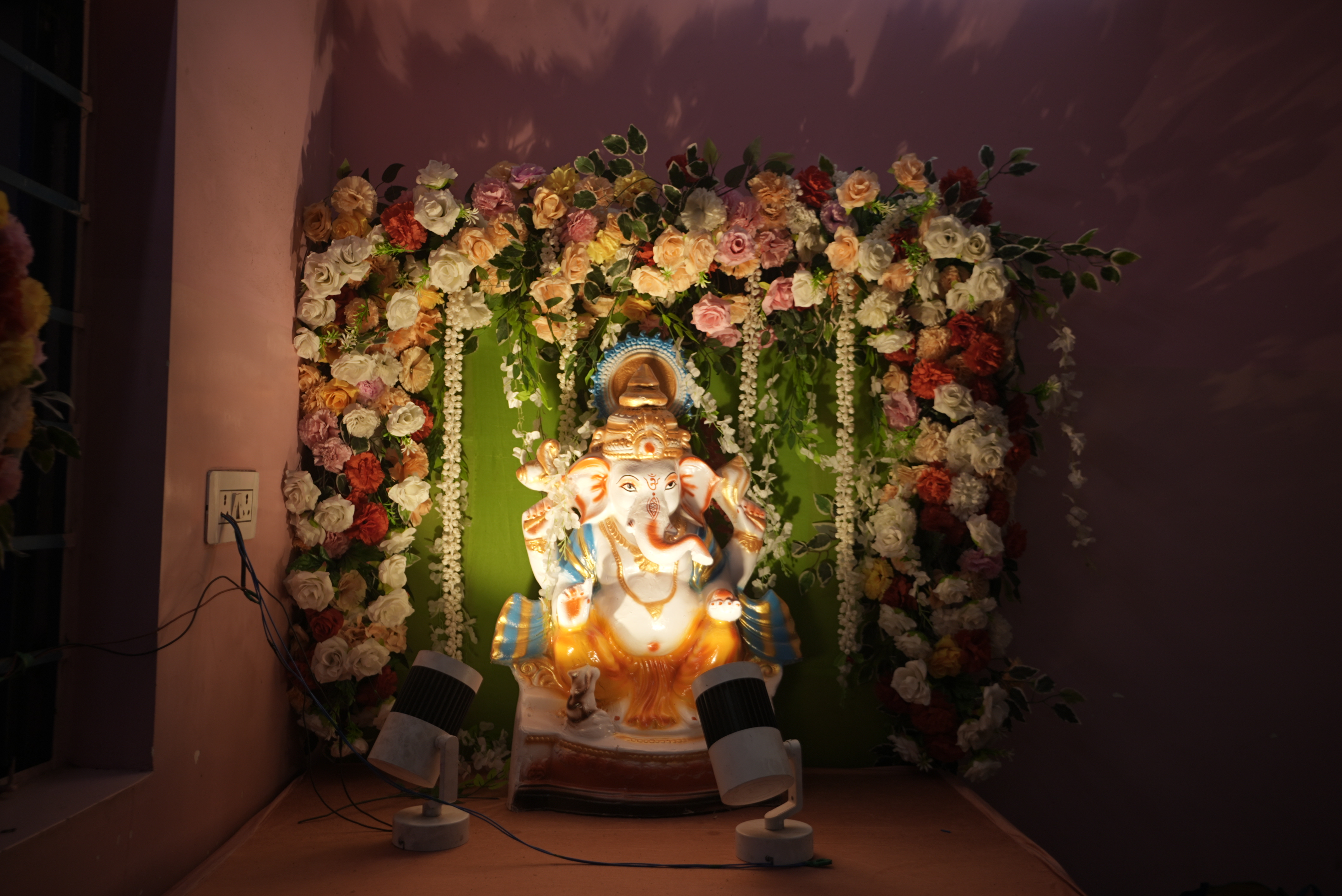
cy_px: 448
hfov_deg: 55.8
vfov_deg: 38.9
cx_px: 671
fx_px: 1268
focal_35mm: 34
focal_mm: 34
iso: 160
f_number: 2.8
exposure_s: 1/500
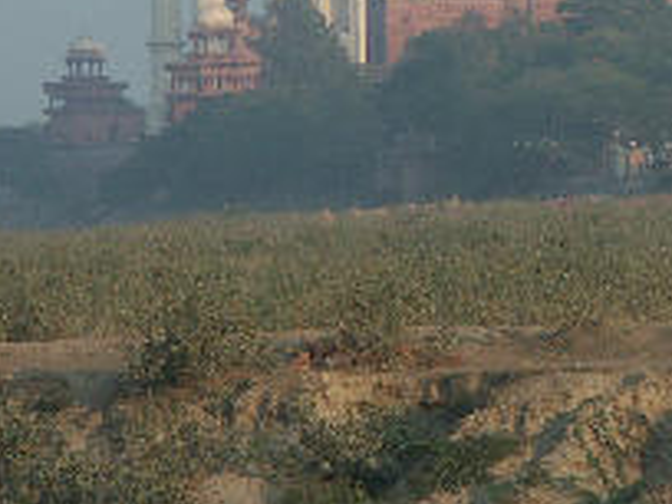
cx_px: 469
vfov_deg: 2.9
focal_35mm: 521
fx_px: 10114
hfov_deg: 3.8
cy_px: -96
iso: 100
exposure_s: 1/400
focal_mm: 50.48
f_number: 5
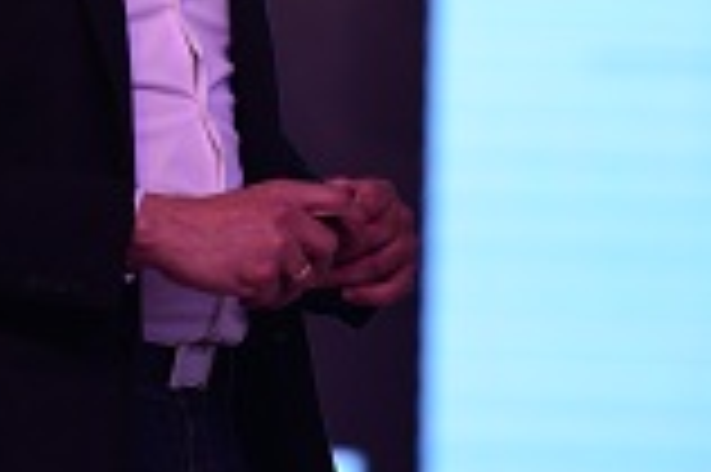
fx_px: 11463
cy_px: -135
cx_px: 27
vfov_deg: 2.4
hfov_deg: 3.5
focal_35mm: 581
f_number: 2.8
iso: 250
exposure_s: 1/125
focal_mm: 200
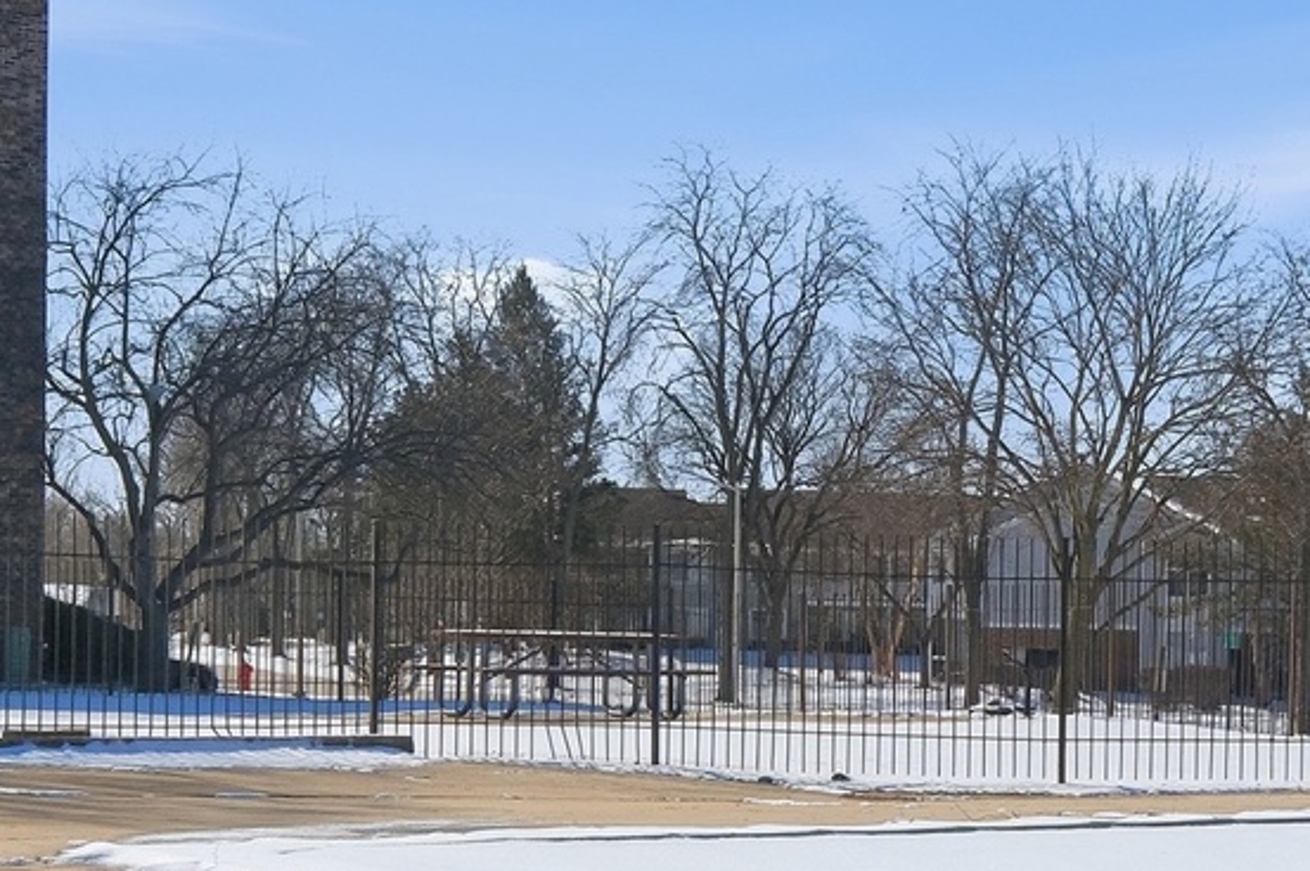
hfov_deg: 22.6
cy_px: 670
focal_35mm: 85
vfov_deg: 16.0
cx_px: 1419
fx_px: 3091
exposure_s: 1/2700
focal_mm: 19.1
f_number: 8
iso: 640
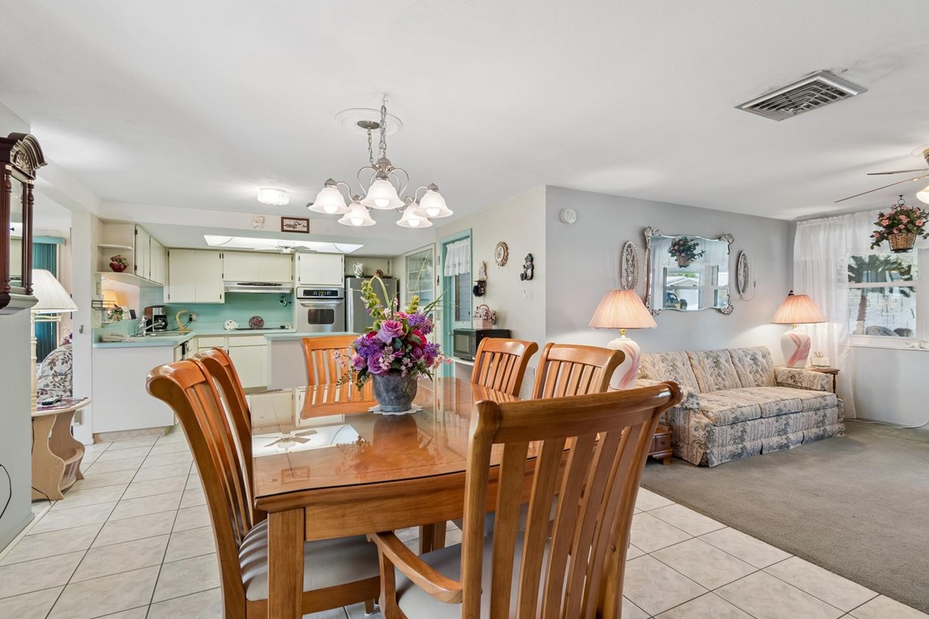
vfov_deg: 70.4
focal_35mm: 17
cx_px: 480
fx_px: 439
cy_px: 303
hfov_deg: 93.3
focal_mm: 10
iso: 100
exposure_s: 1/2.5
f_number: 7.1
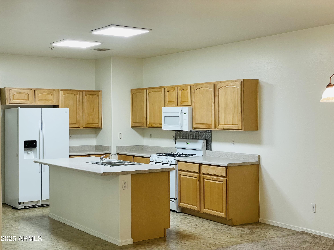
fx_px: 502
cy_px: 125
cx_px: 167
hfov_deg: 36.8
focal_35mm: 52
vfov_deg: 28.0
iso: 160
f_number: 2
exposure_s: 1/60
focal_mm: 6
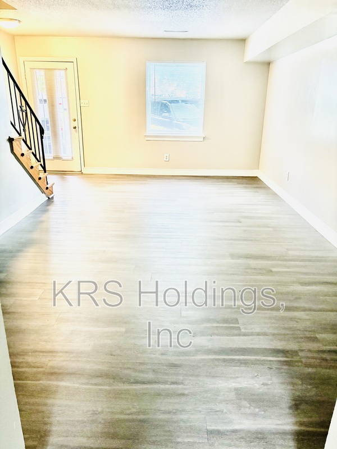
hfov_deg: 53.1
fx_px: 337
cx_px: 168
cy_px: 224
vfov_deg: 67.3
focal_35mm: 26
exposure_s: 1/60
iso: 500
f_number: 1.6
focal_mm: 5.96
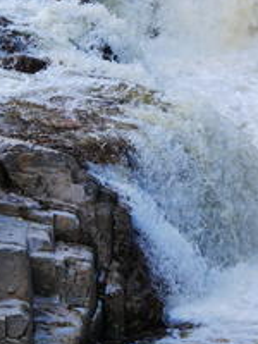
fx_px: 4482
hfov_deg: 3.3
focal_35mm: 451
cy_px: 79
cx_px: 153
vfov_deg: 4.4
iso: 320
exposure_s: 1/250
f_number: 4
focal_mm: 100
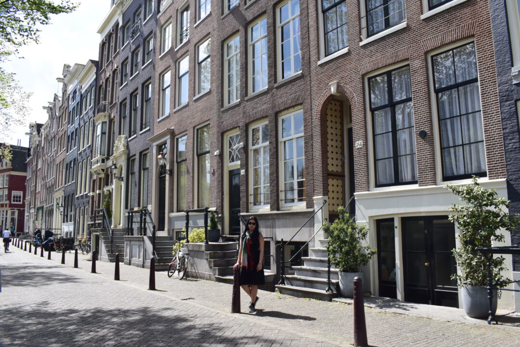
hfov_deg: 61.9
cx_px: 260
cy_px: 174
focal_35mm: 30
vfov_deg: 43.6
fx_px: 433
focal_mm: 20
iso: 400
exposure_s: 1/320
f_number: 10
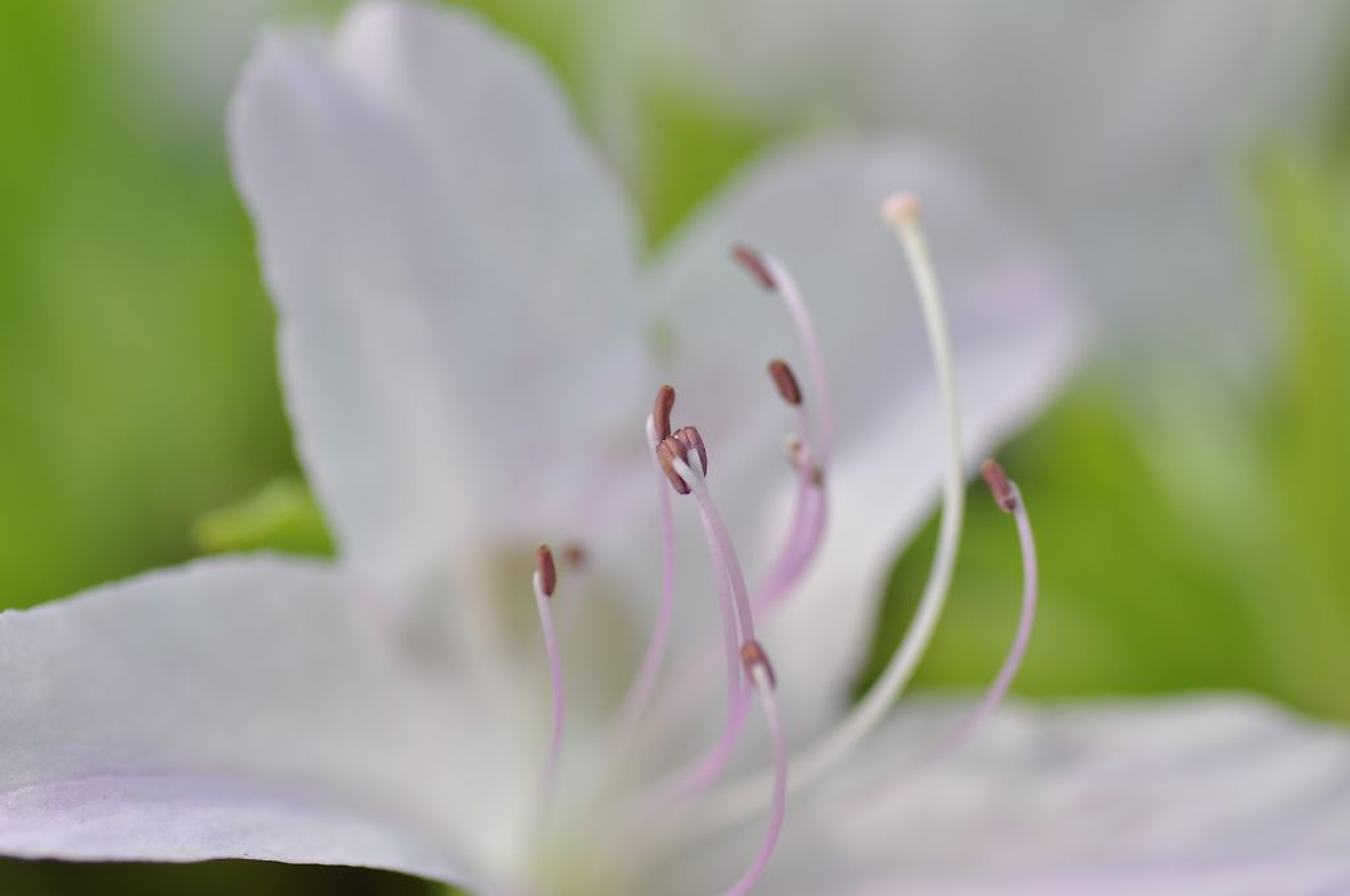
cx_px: 675
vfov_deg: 10.1
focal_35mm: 135
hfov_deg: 15.2
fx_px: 5056
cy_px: 448
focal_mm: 90
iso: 200
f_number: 5.6
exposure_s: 1/500
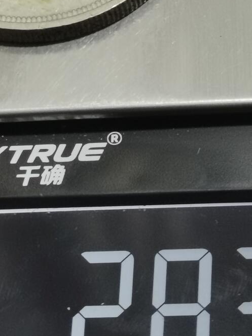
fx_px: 1767
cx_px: 75
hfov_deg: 8.1
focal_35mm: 182
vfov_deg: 10.7
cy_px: -60
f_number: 1.8
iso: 125
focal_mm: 5.58
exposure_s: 1/100
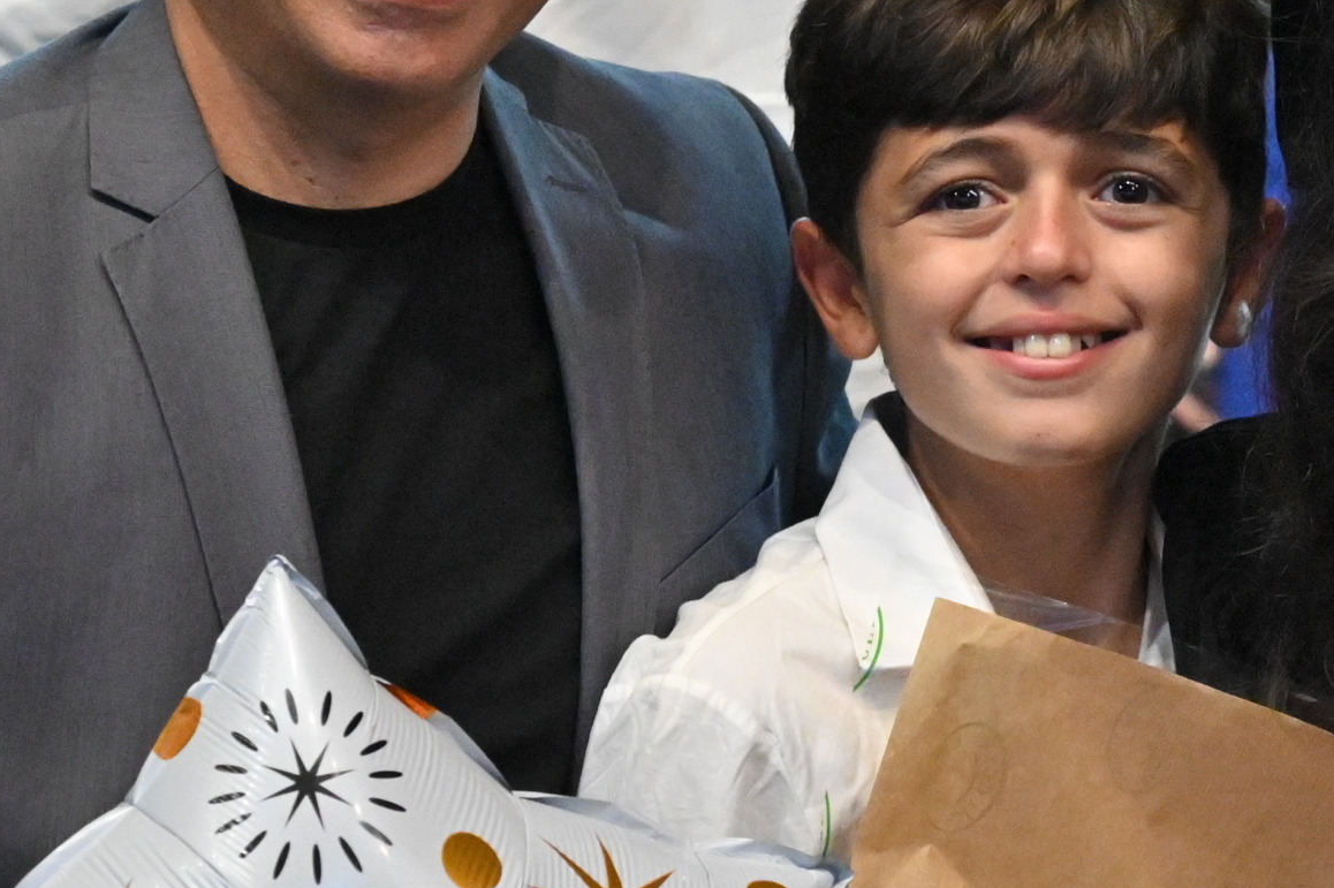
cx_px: 1621
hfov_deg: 5.1
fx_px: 14778
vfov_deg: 3.4
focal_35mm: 399
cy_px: 538
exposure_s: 1/250
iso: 6400
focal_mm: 102
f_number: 4
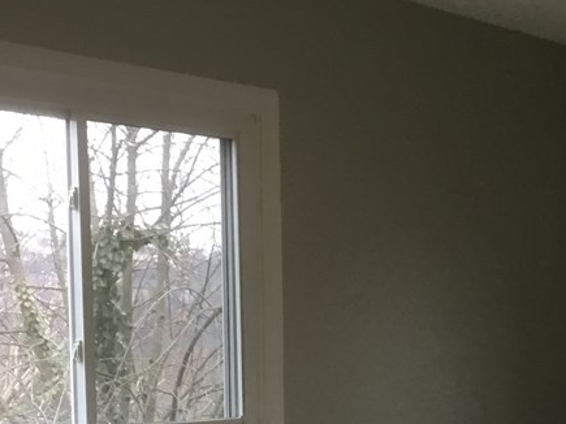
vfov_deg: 19.5
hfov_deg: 25.3
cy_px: 445
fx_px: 1193
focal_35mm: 73
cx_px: 578
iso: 32
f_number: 2.4
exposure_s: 1/30
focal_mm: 3.3
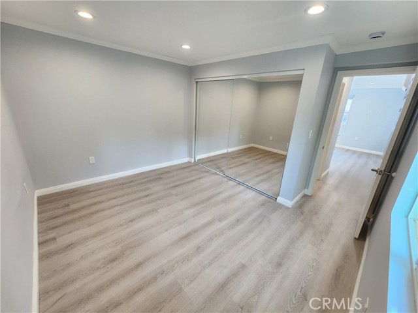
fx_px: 157
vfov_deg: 89.9
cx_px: 209
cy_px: 156
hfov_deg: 106.2
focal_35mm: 13
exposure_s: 1/60
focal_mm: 2.2
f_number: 2.2
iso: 250
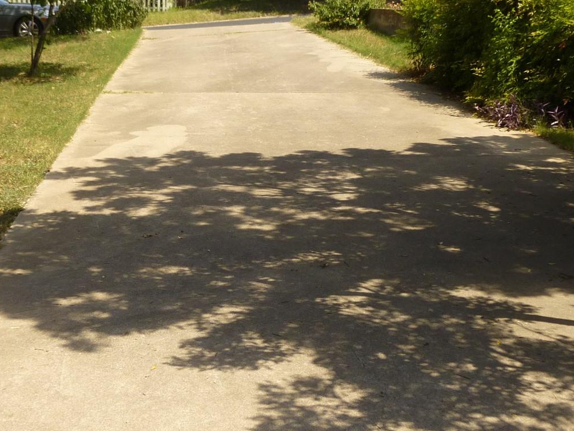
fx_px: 846
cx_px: 223
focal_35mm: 51
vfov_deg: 28.5
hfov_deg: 37.3
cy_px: 197
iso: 100
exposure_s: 1/1000
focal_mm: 4.5
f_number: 3.1
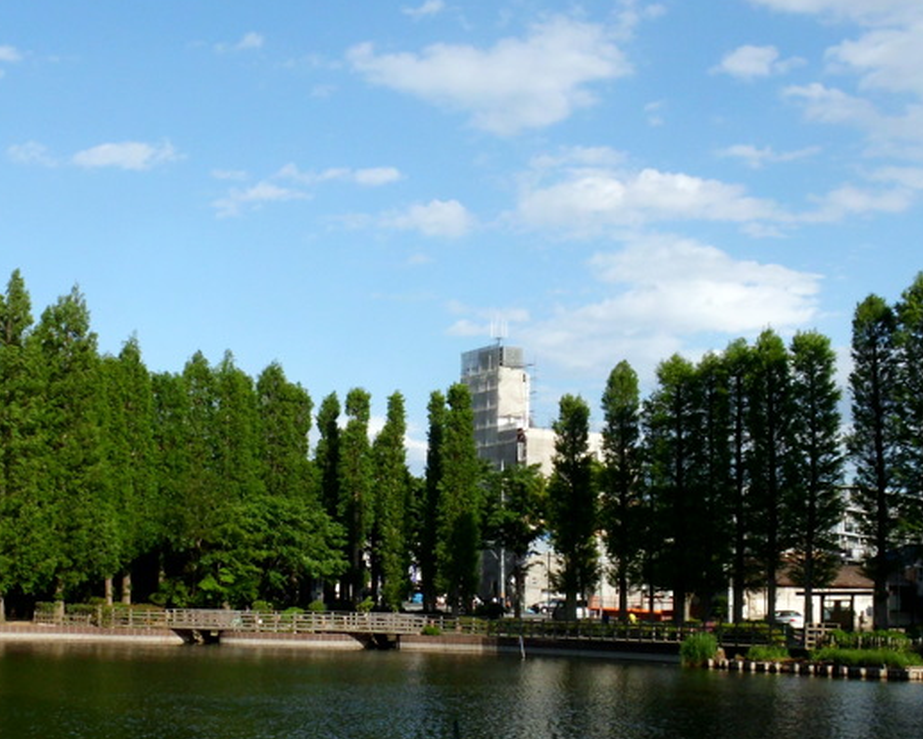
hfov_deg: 35.9
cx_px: 373
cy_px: 487
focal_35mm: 52
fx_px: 1421
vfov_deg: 29.0
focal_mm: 5
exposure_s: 1/583
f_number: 4.5
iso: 100
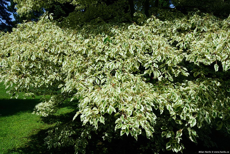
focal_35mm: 28
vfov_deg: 46.4
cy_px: 77
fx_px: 179
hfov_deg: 65.5
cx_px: 115
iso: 100
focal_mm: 28
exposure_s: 1/160
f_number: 11
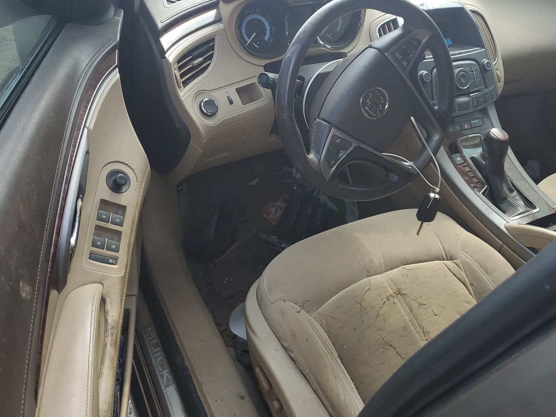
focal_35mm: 31
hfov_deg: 58.1
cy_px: 170
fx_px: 498
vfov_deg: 45.2
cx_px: 320
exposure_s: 1/385
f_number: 1.5
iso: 50
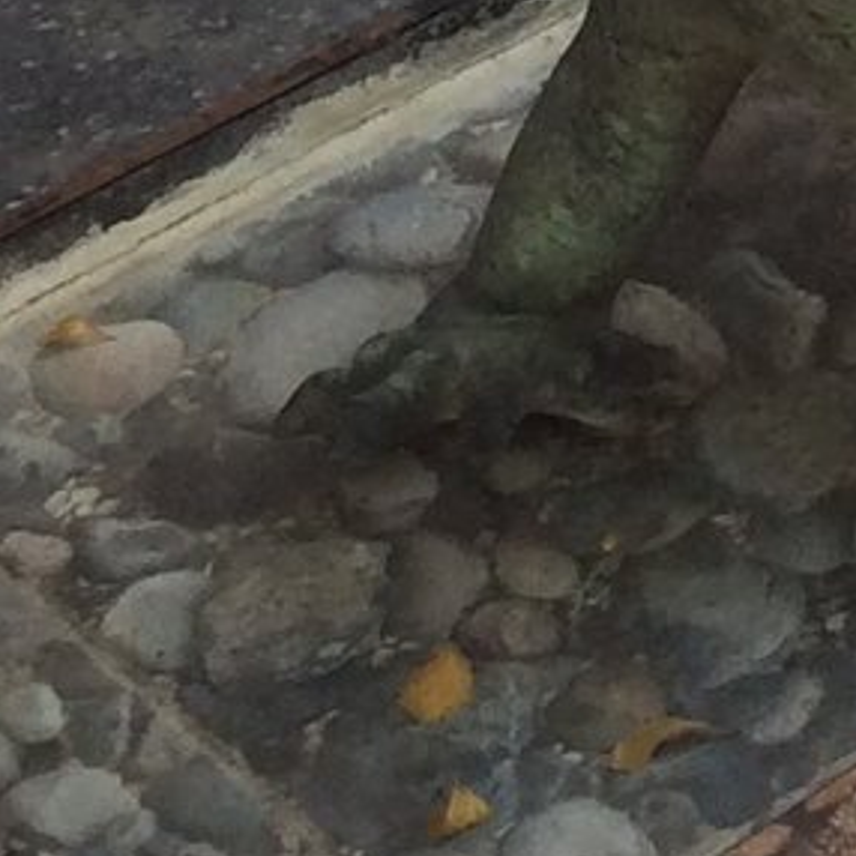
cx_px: 1805
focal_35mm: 192
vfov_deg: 8.6
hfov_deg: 8.6
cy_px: -928
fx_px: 5372
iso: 32
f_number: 2.4
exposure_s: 1/181
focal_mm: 3.3
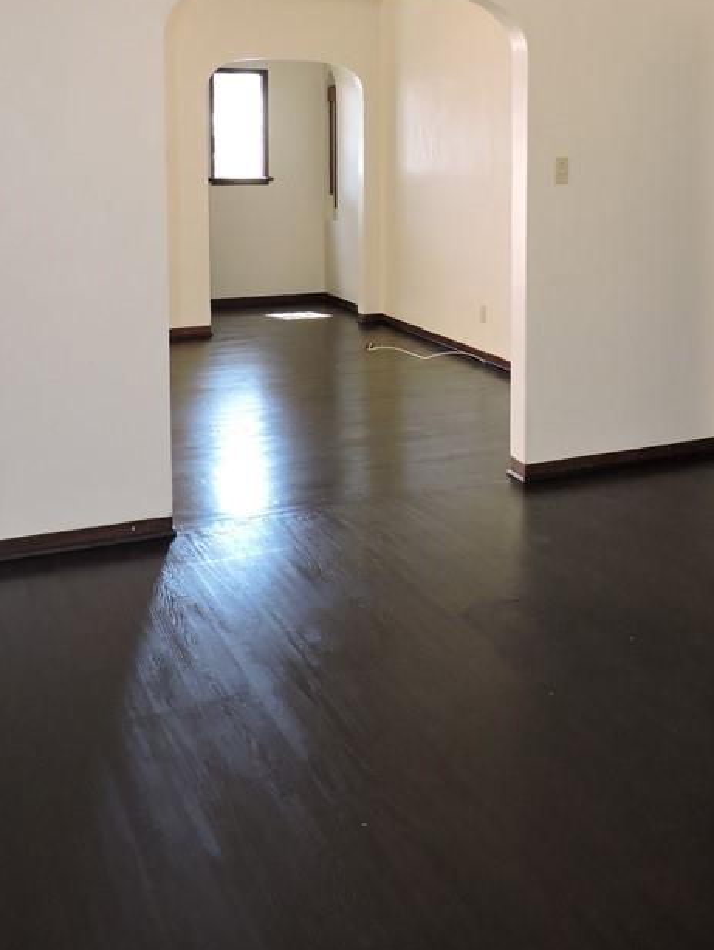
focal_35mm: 40
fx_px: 1099
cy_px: 237
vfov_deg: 45.2
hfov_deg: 35.3
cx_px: 519
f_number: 3
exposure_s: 1/40
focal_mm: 4.3
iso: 360
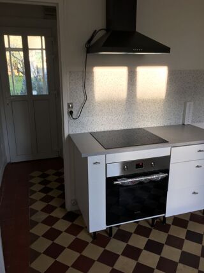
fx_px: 228
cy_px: 136
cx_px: 102
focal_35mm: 29
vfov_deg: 61.7
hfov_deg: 48.2
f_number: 2.2
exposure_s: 1/50
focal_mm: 4.15
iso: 32
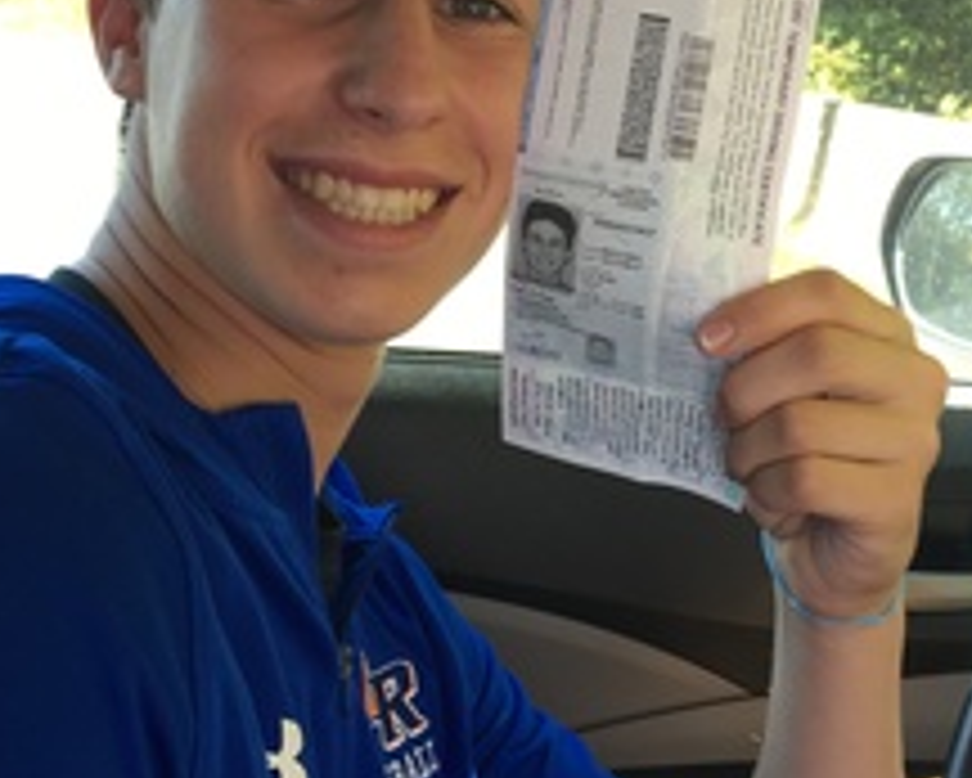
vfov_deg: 23.9
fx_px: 1813
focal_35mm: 63
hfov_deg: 30.0
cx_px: 558
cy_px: 184
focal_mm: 4.15
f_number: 2.2
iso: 25
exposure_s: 1/60
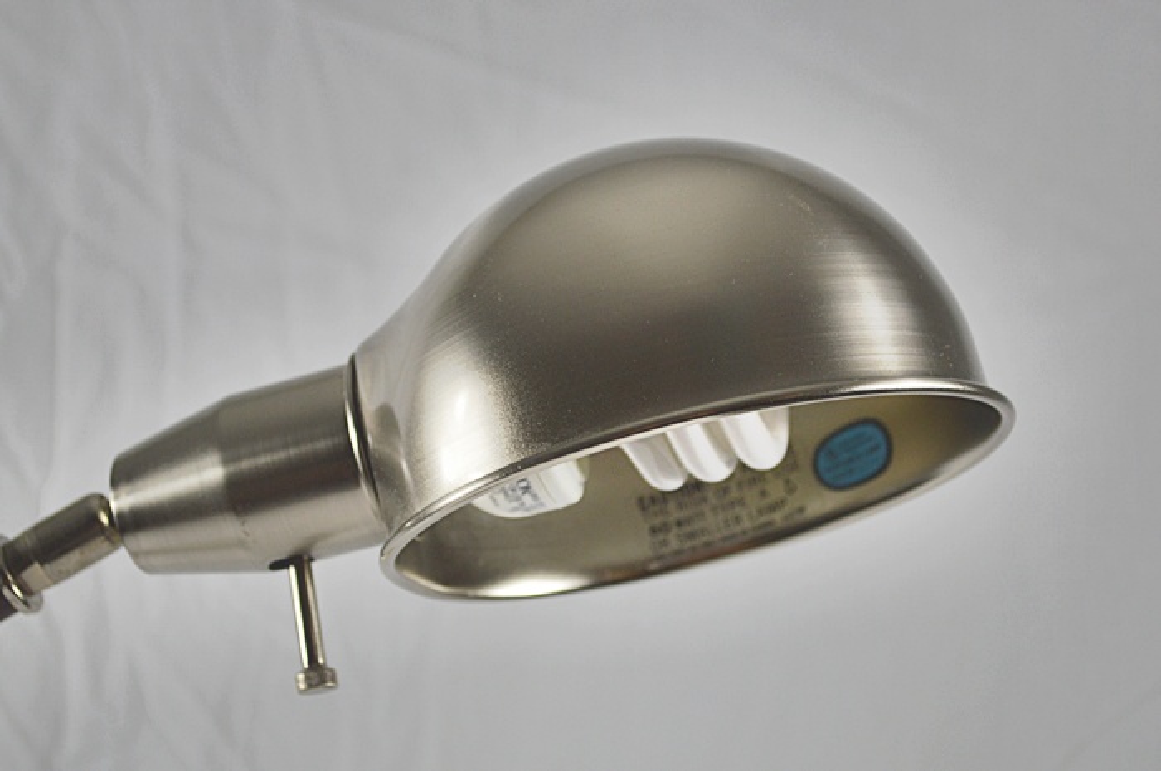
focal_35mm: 66
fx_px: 2126
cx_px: 580
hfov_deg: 30.5
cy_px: 386
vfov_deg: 20.6
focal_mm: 44
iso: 400
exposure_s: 1/100
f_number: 5.3
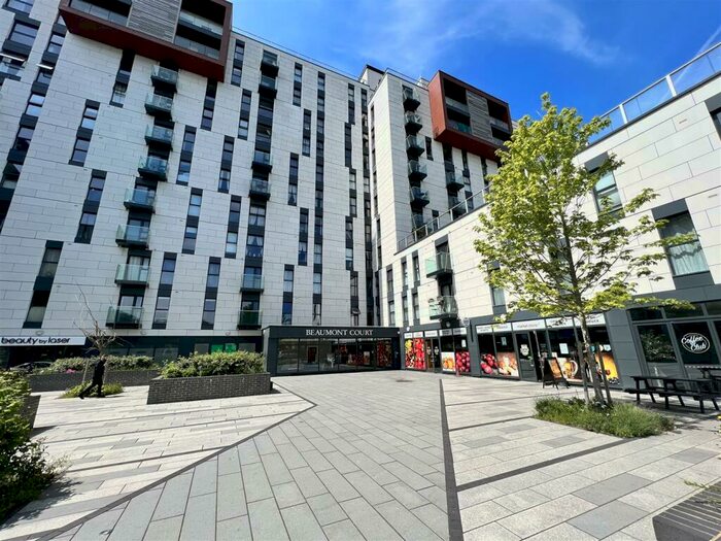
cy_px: 270
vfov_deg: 89.9
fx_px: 271
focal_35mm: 13
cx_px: 360
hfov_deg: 106.2
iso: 32
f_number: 1.8
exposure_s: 1/1597
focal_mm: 1.57
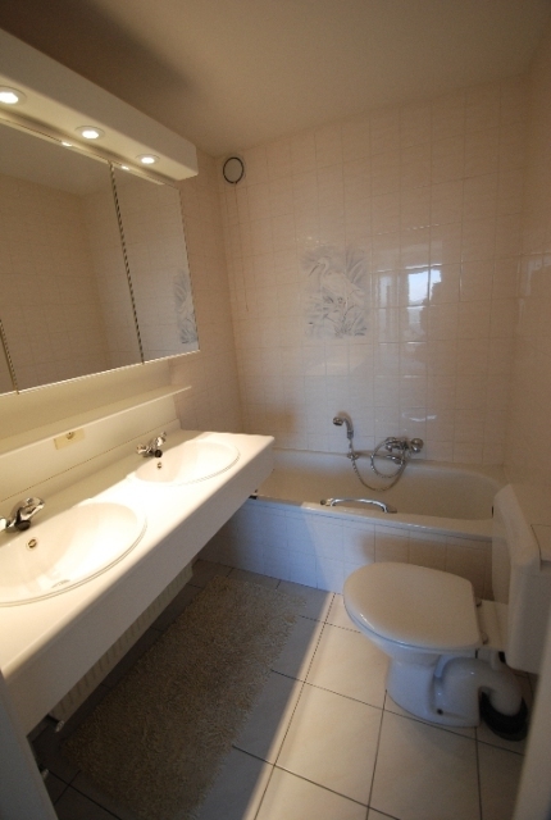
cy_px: 410
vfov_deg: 100.3
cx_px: 276
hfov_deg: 77.6
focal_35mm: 15
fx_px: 343
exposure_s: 1/100
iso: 400
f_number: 3.5
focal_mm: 10
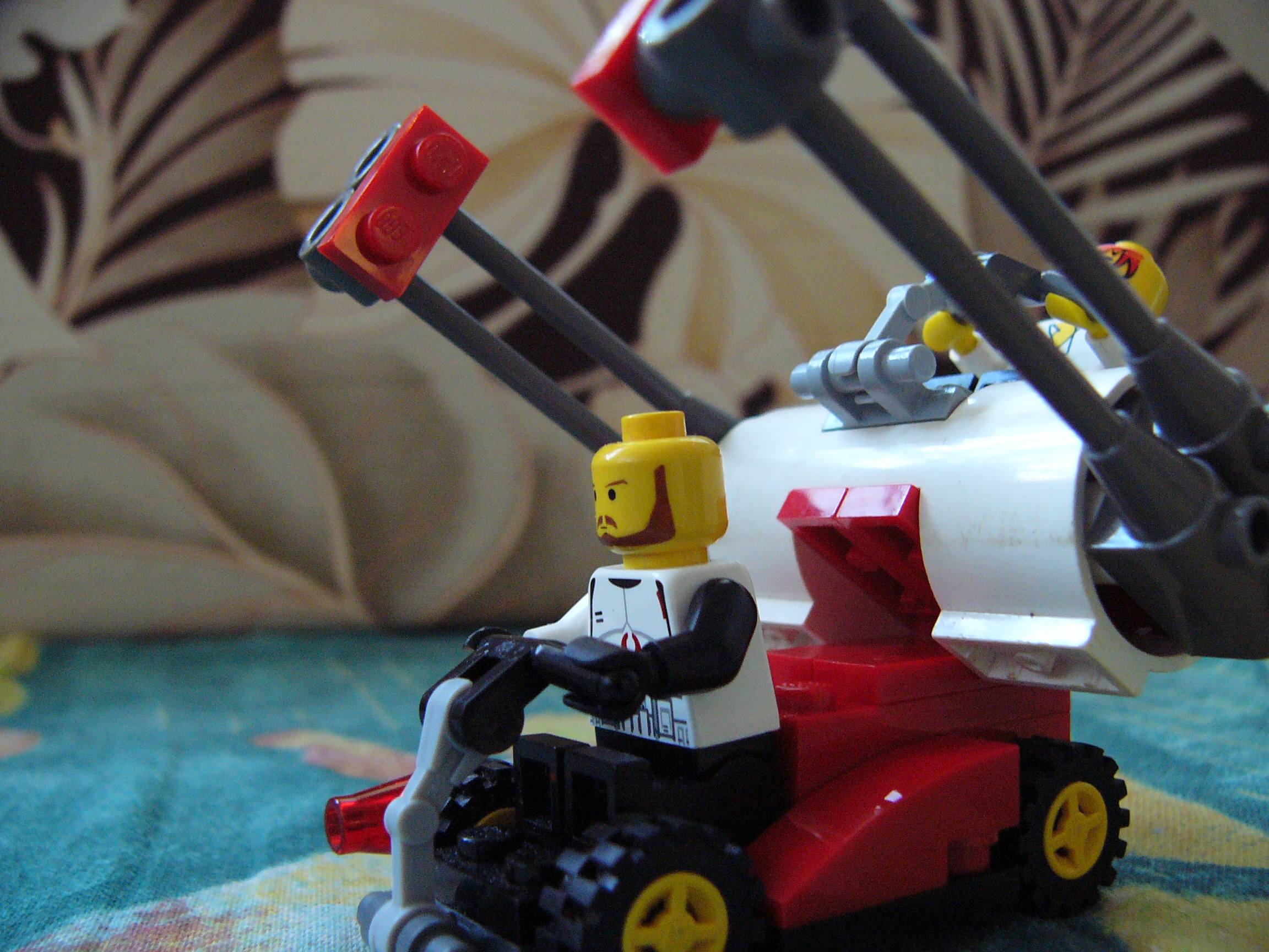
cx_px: 634
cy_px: 476
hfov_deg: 51.4
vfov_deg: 39.7
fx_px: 1320
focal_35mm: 36
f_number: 2.8
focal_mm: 6
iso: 200
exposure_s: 1/4
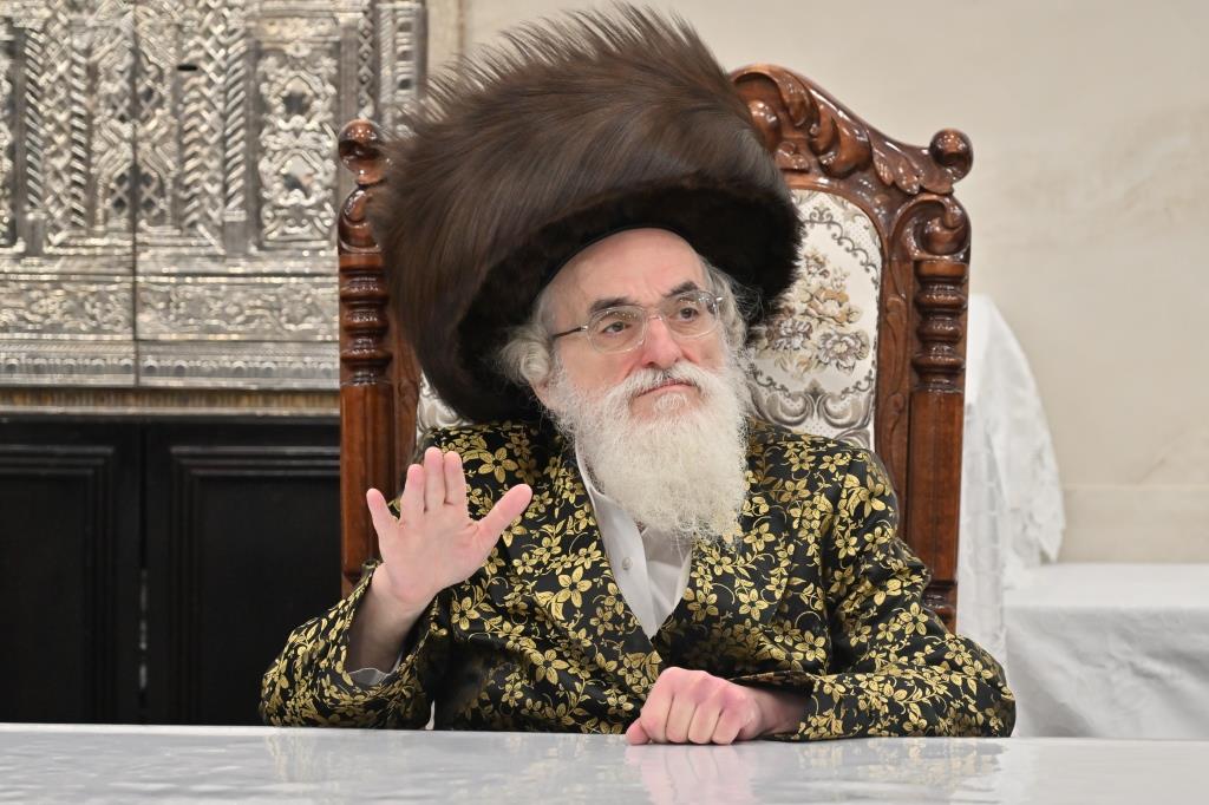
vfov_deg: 8.0
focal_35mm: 172
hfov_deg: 12.0
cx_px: 604
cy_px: 402
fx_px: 5774
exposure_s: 1/250
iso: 640
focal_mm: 115
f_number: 4
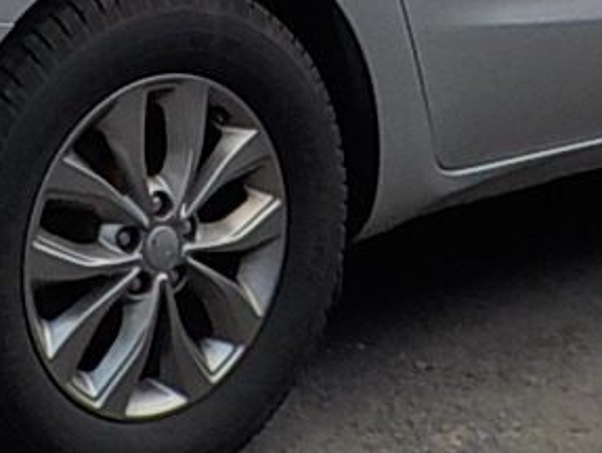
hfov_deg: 11.8
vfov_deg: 8.6
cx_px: 193
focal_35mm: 167
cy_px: -302
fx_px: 2908
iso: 125
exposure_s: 1/800
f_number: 3.3
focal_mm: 4.1
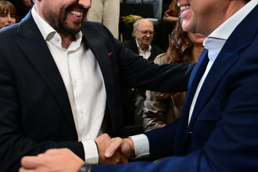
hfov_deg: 46.4
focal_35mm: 42
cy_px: 57
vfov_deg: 31.6
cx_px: 133
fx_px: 301
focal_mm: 28
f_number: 4
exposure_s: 1/200
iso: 8000
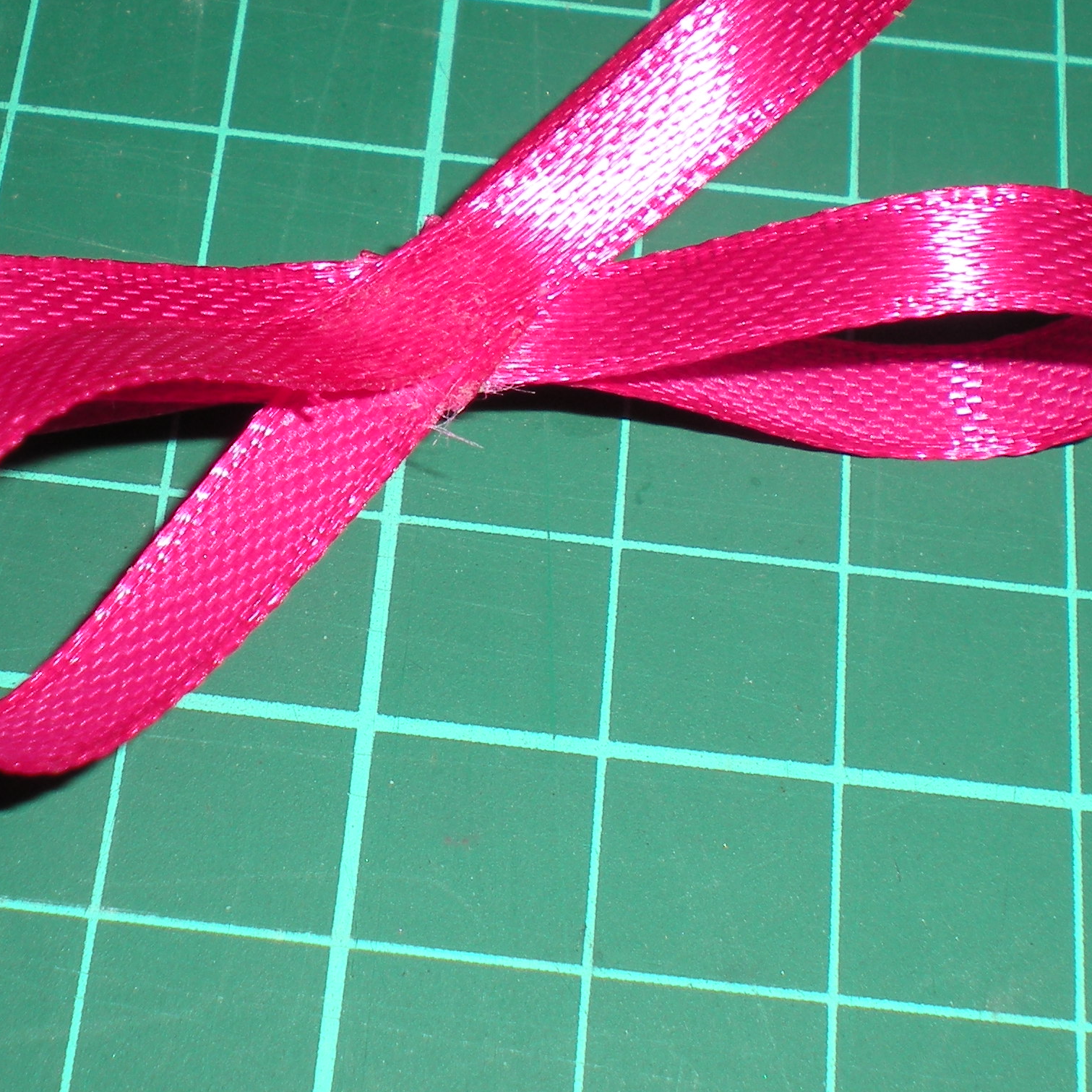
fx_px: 2998
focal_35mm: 84
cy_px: 443
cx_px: 387
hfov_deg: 20.6
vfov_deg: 20.6
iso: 64
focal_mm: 7.4
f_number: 4.9
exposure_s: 1/60
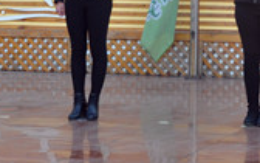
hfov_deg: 11.9
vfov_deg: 7.3
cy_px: -109
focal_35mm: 175
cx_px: 206
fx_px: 1240
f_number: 8
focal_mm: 32
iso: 200
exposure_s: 1/60
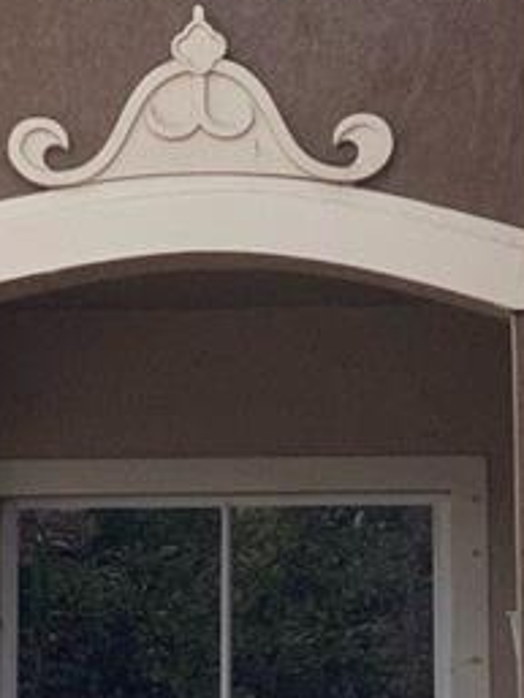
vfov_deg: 8.1
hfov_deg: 6.1
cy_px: 155
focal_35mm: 243
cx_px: 543
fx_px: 4900
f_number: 2
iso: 20
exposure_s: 1/922
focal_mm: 6
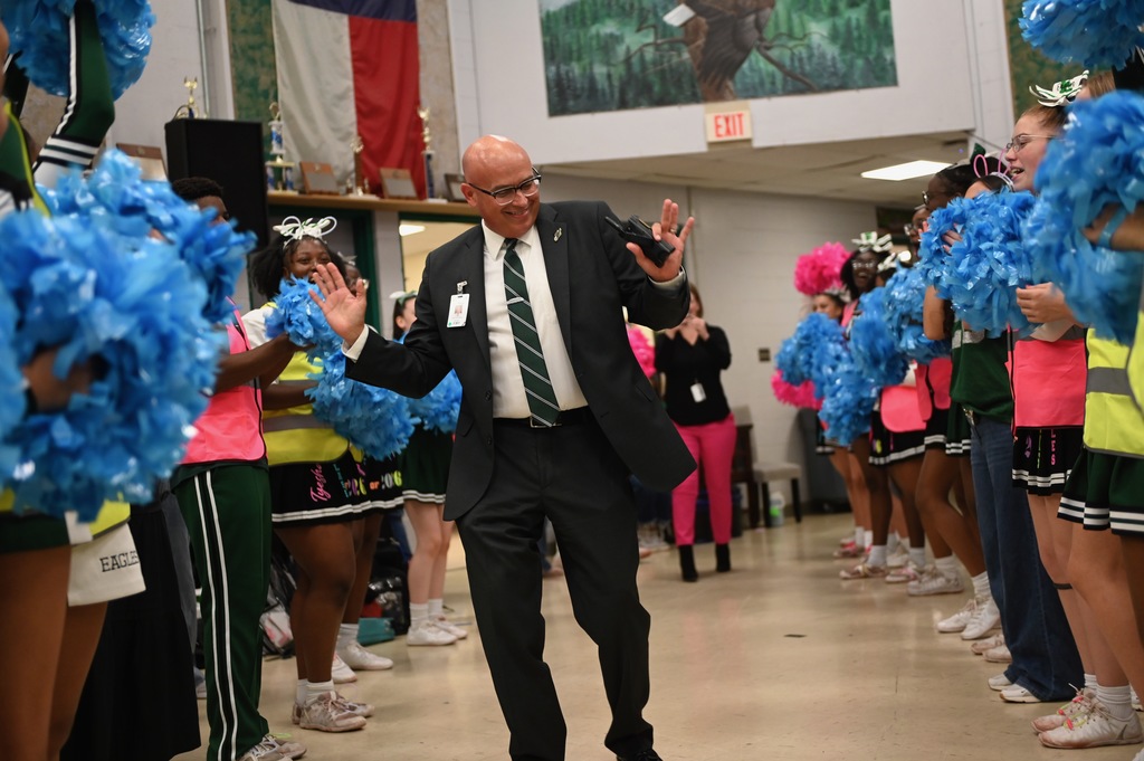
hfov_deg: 41.1
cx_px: 572
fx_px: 1524
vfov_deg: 28.0
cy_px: 380
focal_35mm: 48
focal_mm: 48
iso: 1600
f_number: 2.8
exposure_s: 1/160
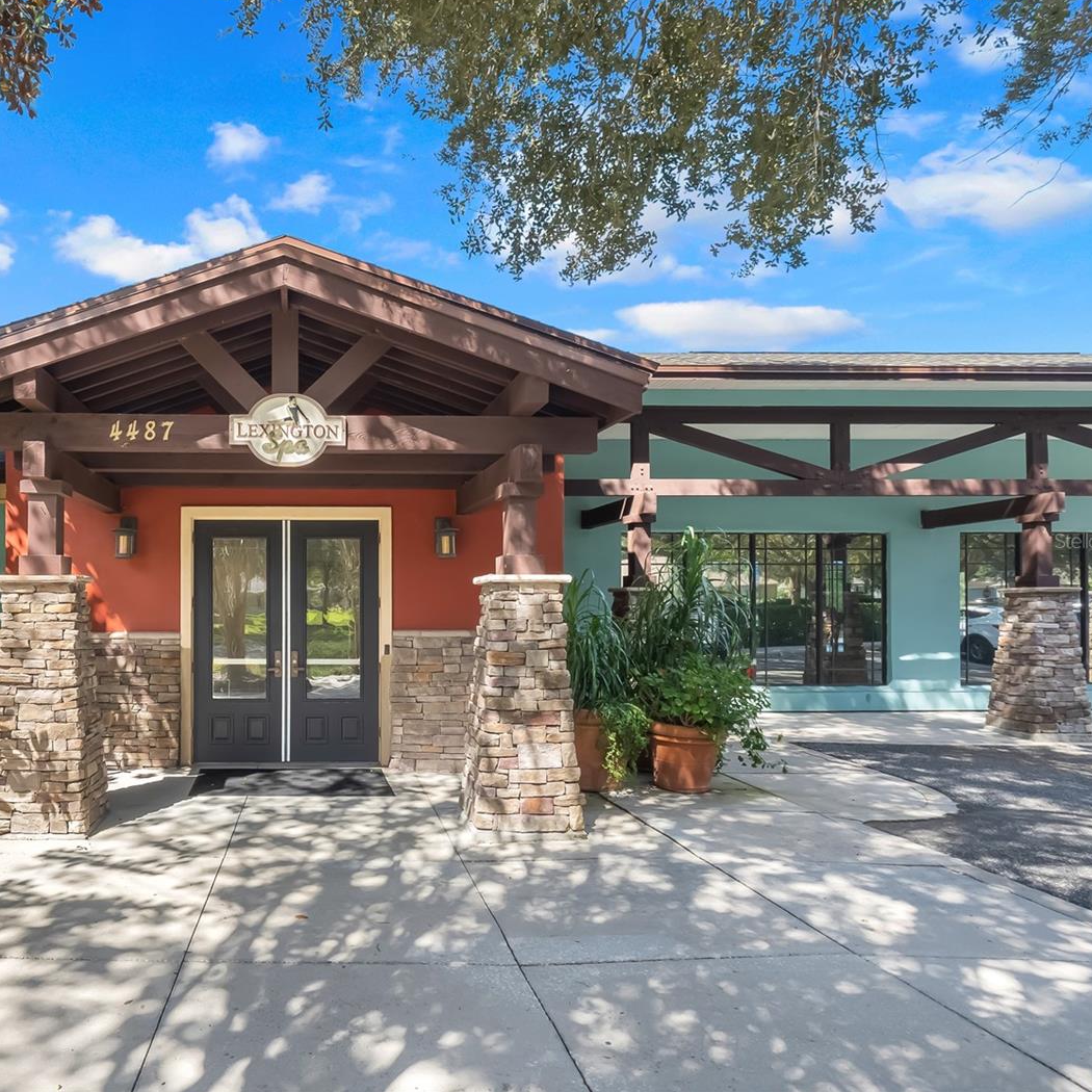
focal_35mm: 22
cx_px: 315
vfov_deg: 69.6
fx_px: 785
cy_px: 540
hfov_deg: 66.6
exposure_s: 1/25
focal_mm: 11.5
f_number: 9
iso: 250
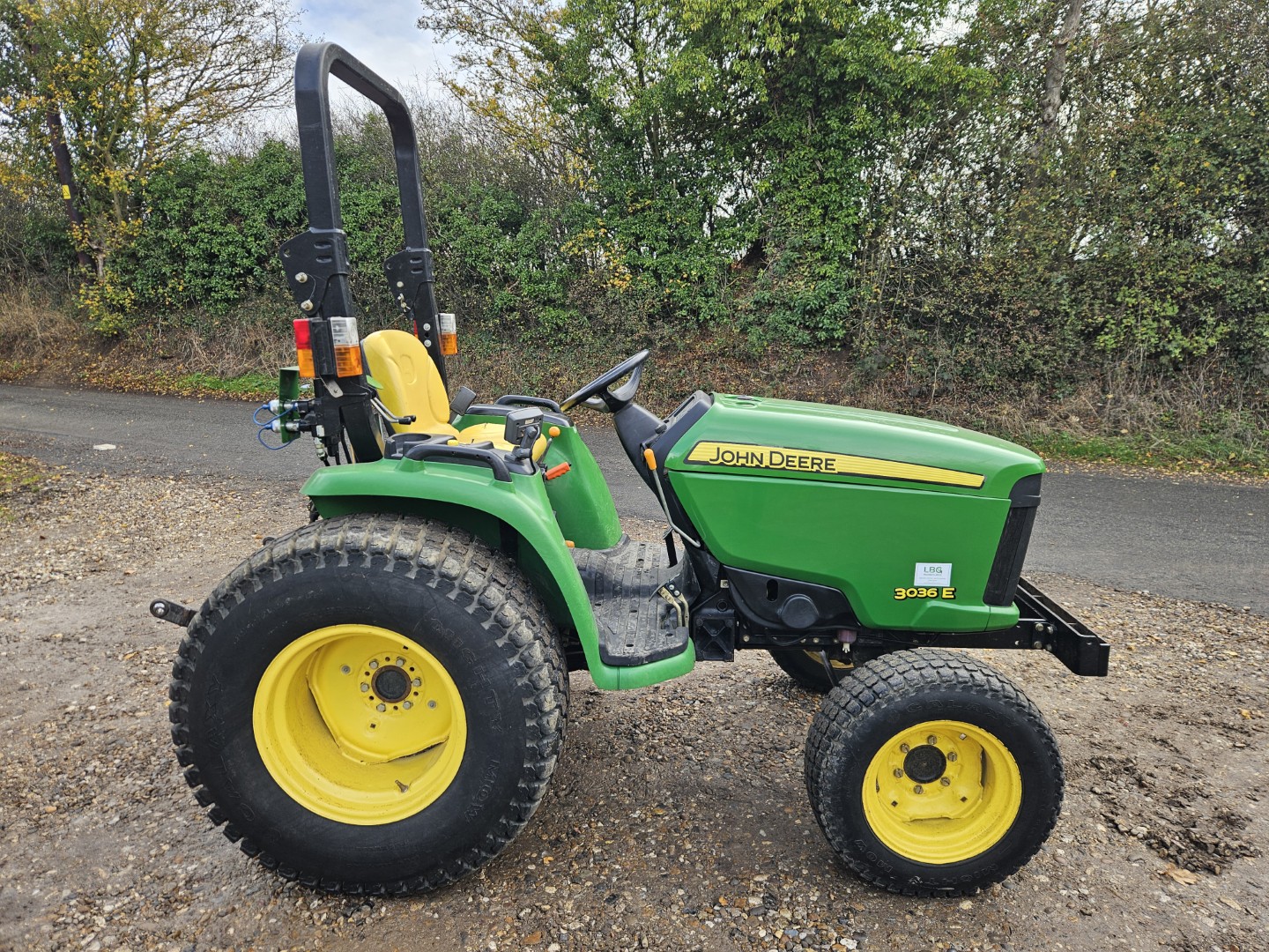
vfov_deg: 58.9
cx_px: 634
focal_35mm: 23
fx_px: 843
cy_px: 476
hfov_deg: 73.9
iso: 25
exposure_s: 1/159
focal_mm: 5.4
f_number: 1.8
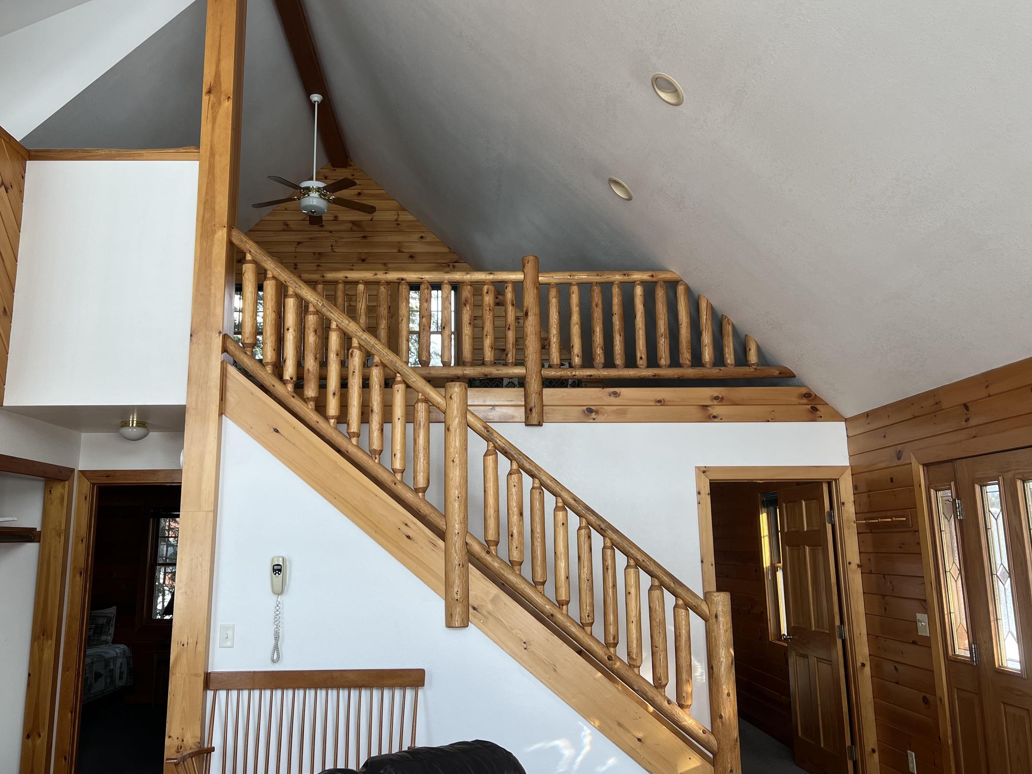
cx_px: 450
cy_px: 364
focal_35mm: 30
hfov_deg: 59.8
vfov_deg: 46.8
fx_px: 894
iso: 40
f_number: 1.5
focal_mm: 5.7
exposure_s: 1/120
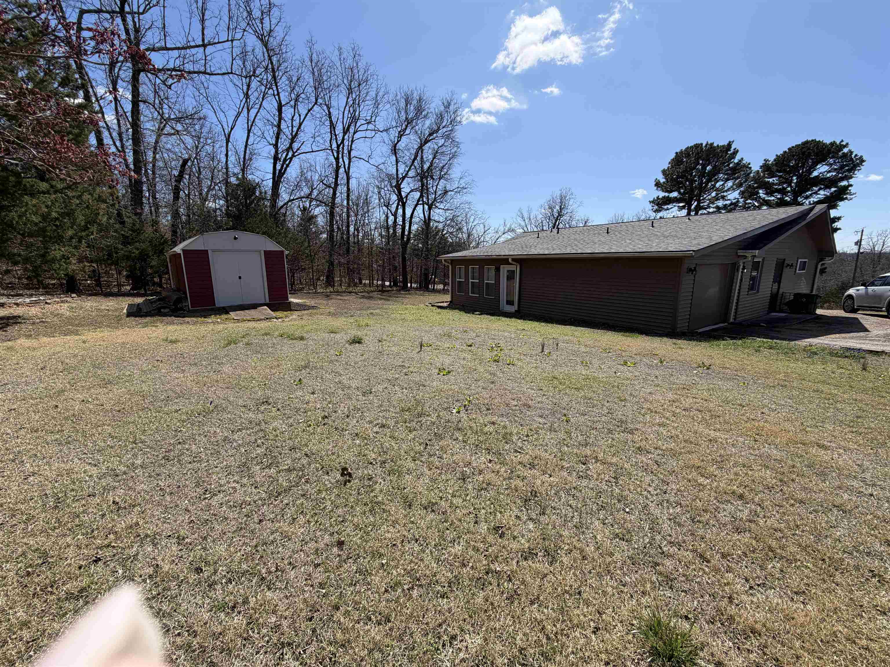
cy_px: 334
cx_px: 445
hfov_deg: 102.1
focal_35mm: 14
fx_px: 360
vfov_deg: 85.7
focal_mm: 2.22
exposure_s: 1/888
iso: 25
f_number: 2.2
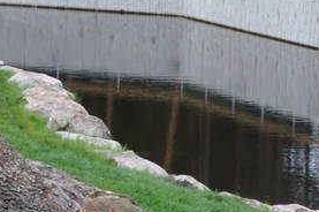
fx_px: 1991
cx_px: -311
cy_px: -39
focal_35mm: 225
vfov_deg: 6.1
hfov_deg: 8.7
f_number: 10
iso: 200
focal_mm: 26
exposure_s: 1/100
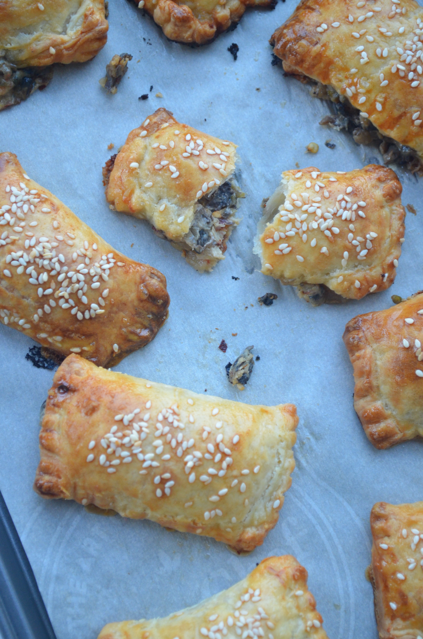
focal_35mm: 82
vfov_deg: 24.7
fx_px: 1461
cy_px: 320
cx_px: 212
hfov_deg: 16.5
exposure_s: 1/60
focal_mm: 55
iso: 1000
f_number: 5.6
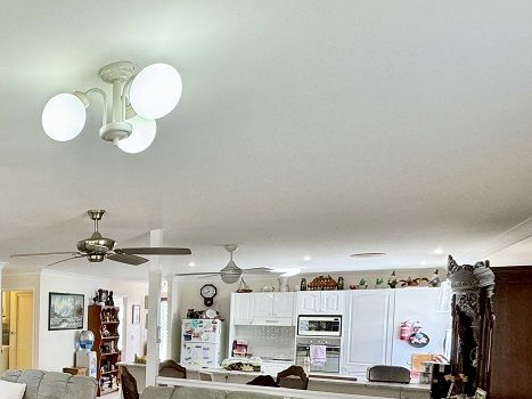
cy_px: 337
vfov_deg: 43.8
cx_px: -15
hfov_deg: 48.0
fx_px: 461
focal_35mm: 30
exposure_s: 1/100
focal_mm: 2.22
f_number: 2.2
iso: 160
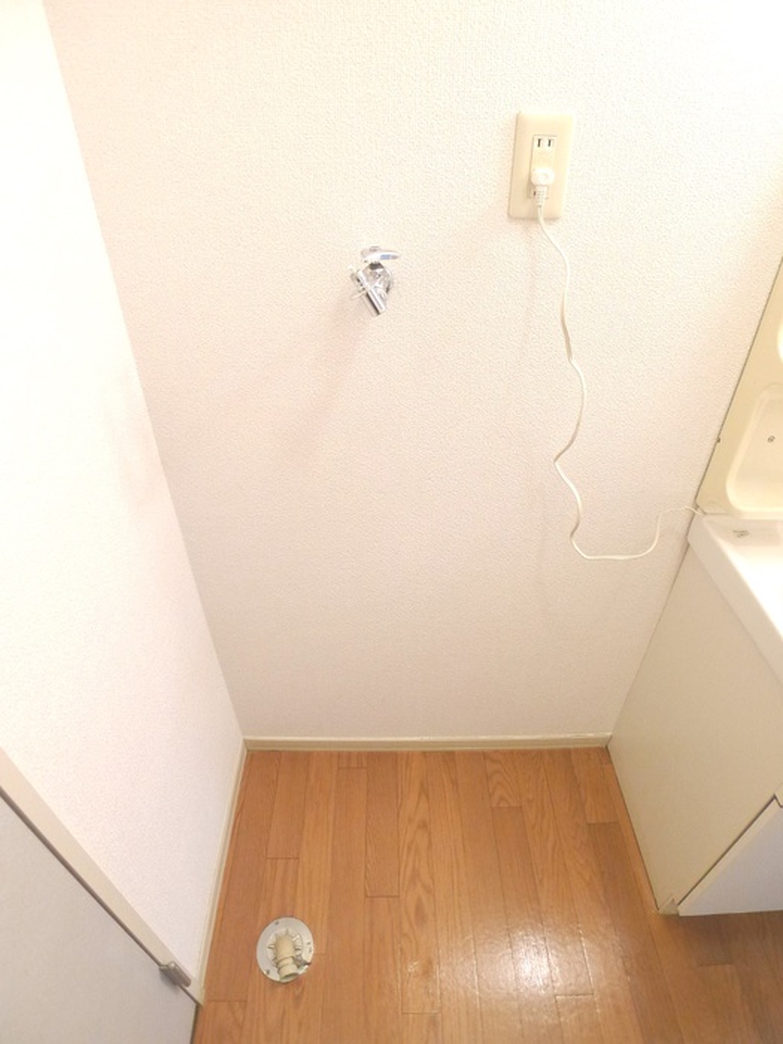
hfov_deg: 56.8
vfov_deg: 71.6
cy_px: 522
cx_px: 392
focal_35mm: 24
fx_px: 724
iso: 400
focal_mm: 5.1
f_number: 2
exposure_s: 1/40
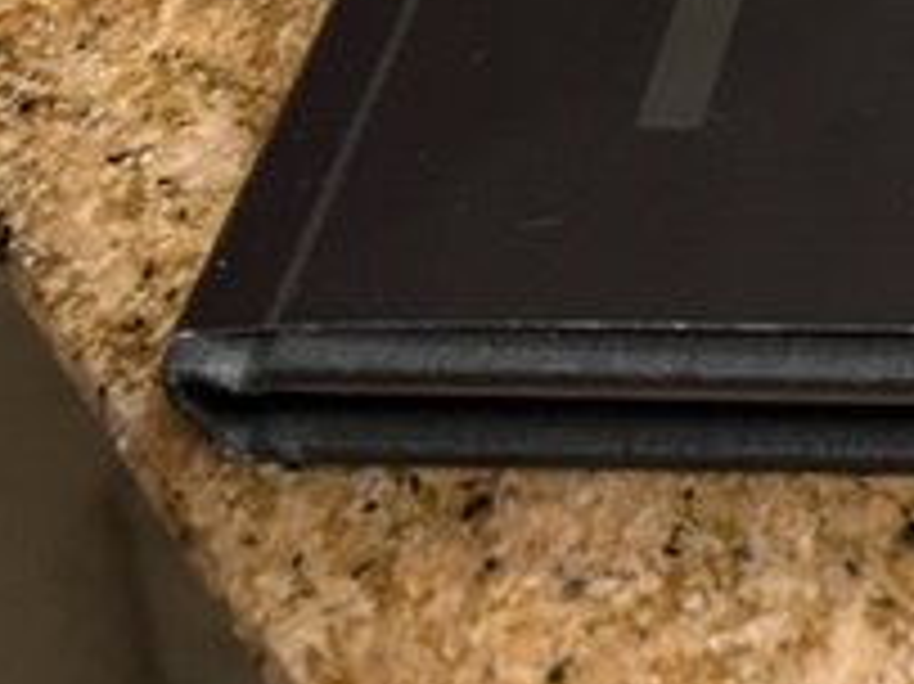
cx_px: 1427
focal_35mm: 82
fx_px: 2164
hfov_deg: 20.1
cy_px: -288
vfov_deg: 16.6
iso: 500
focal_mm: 5.7
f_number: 1.5
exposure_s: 1/60
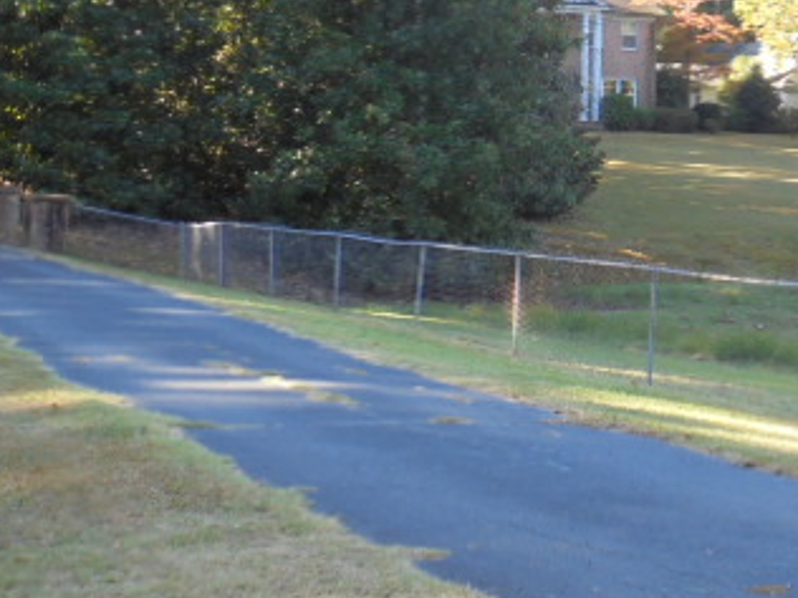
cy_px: 124
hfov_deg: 22.4
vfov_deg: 16.8
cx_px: 568
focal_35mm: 87
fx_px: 2006
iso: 100
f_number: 4.5
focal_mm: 7.8
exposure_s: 1/50
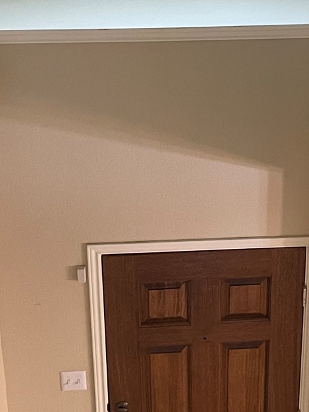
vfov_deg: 23.0
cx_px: 219
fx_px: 1000
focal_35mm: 84
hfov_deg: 17.5
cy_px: 82
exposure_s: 1/60
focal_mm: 4.2
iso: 200
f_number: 1.6
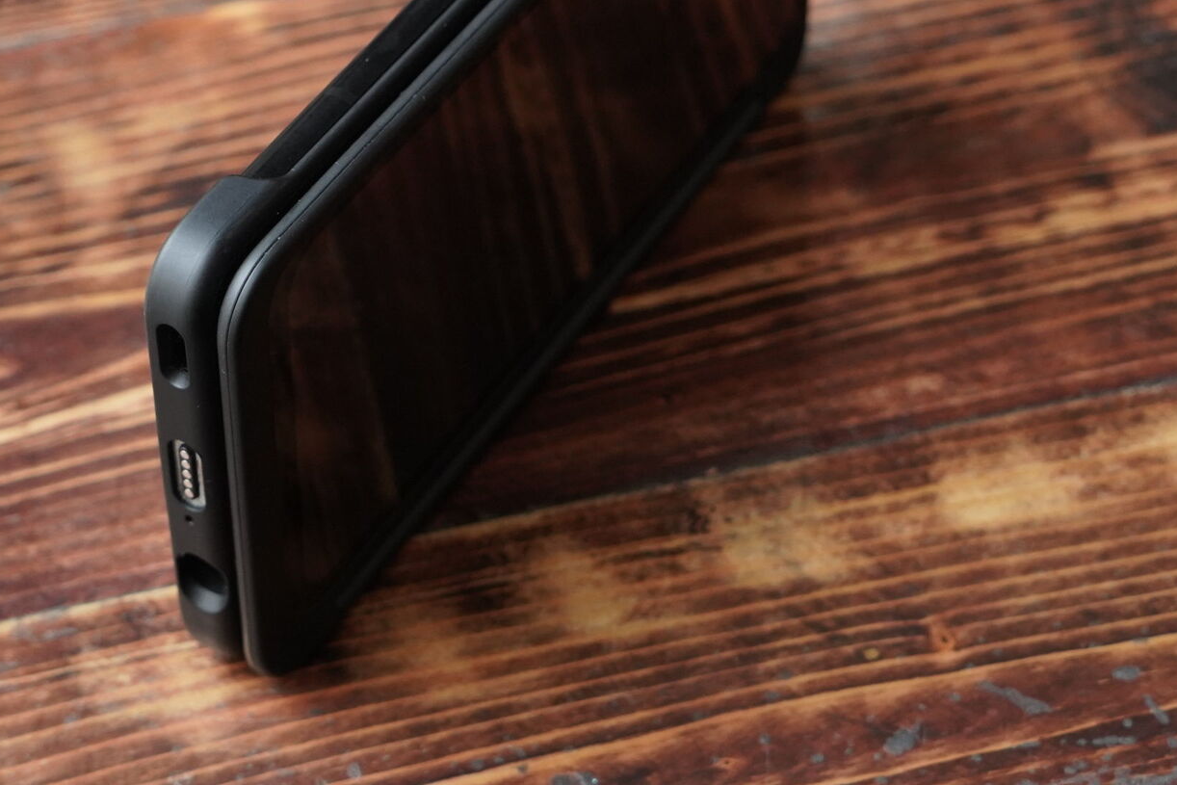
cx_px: 478
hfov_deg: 30.4
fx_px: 2158
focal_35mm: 66
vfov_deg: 20.4
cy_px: 176
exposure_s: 1/200
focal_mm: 42
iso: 2500
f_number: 6.3
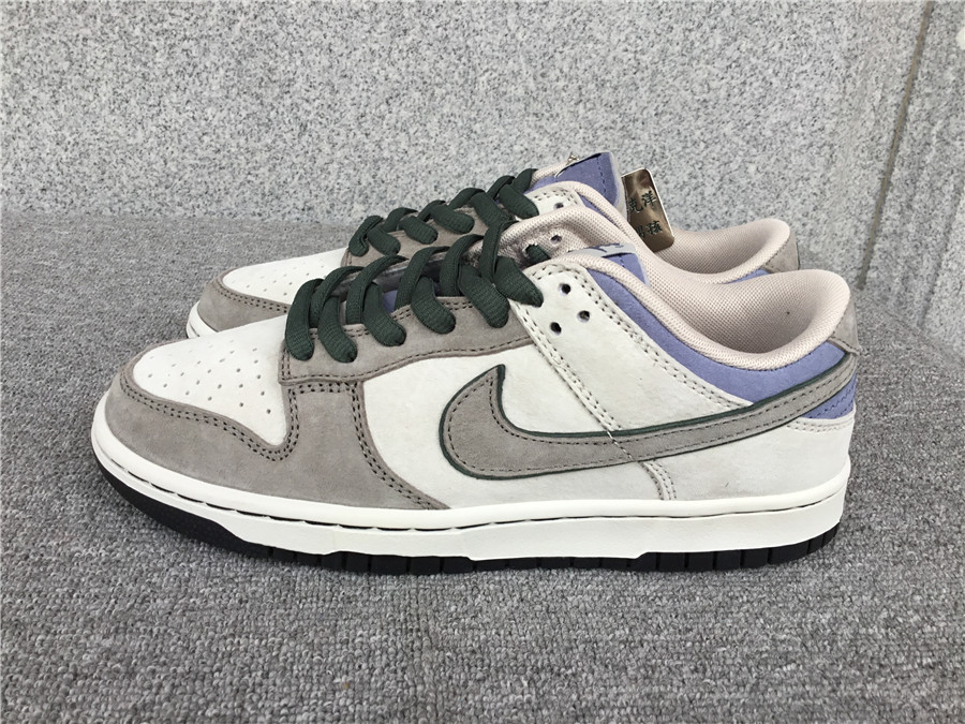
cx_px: 482
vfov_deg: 45.4
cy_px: 362
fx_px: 864
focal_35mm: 31
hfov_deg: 58.4
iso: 25
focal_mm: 3.3
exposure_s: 1/102
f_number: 2.4
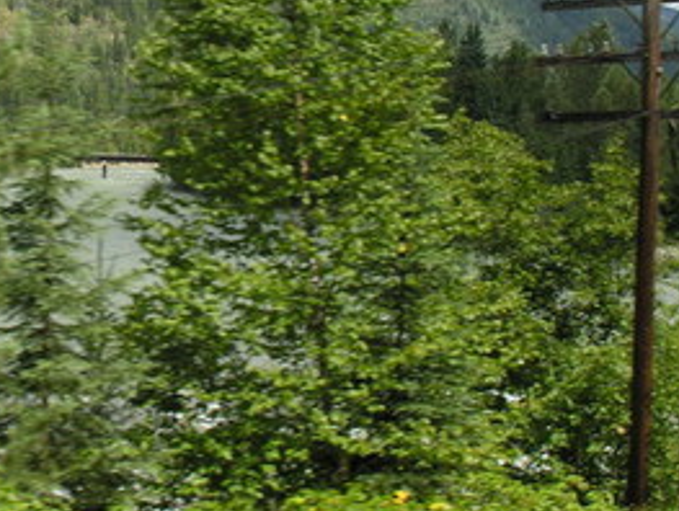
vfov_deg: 15.9
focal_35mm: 93
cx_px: 44
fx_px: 1827
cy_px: 156
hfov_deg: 20.5
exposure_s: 1/197
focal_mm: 8.9
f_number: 5.6
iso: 50
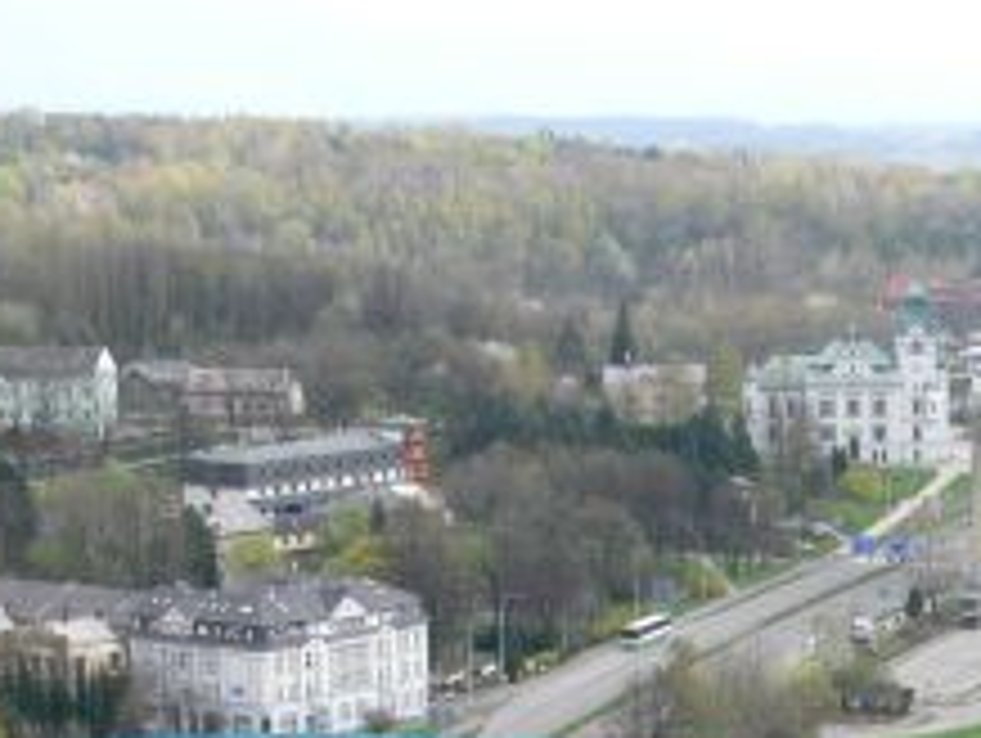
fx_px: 3461
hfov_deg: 15.8
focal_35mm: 122
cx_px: 1017
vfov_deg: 11.9
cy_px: 904
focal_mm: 10.4
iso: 100
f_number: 5.6
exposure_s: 1/160
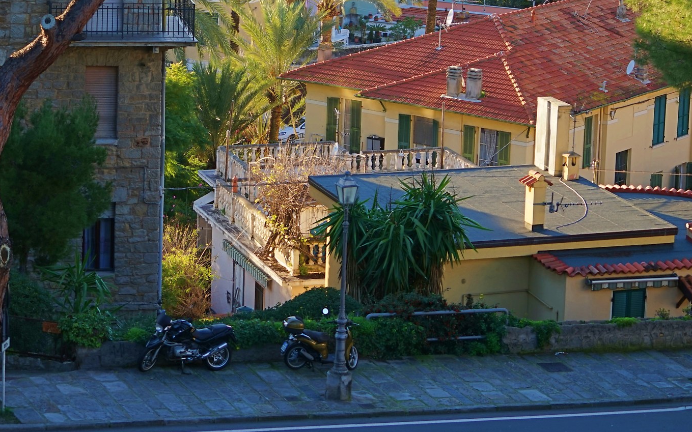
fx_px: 2376
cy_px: 31
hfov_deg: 16.6
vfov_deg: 10.3
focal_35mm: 126
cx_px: 307
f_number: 4
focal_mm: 70
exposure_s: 1/160
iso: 125
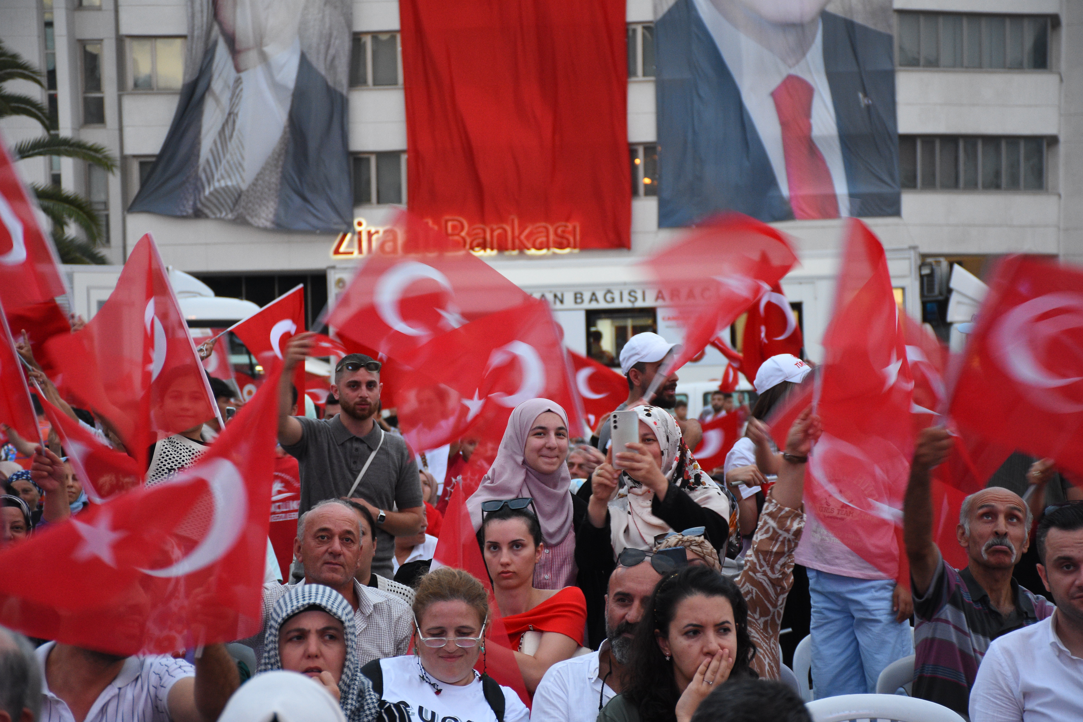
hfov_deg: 18.2
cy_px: 361
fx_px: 3384
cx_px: 542
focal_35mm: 112
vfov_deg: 12.2
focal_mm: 75
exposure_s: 1/40
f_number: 5
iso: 1250
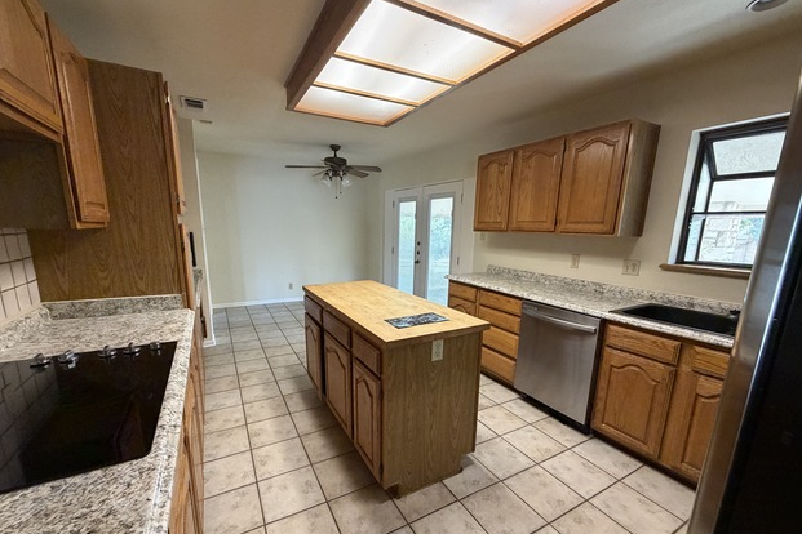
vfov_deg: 77.1
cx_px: 393
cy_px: 295
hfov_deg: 100.4
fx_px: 334
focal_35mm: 15
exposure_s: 1/60
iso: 400
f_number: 2.2
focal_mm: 2.22
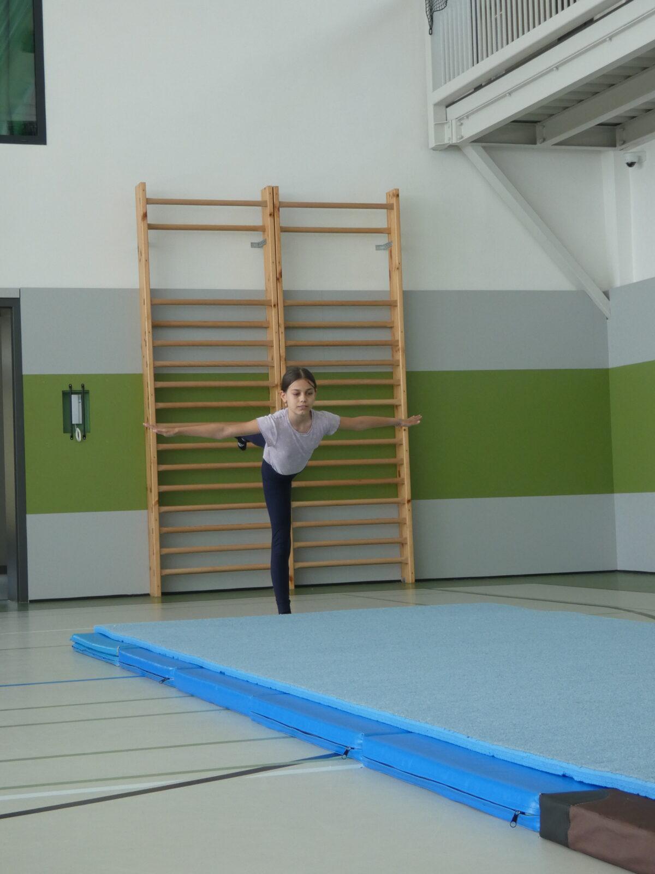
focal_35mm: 70
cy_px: 437
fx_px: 1766
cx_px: 328
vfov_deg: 27.8
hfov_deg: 21.0
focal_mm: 12.5
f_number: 4.3
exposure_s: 1/80
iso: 200
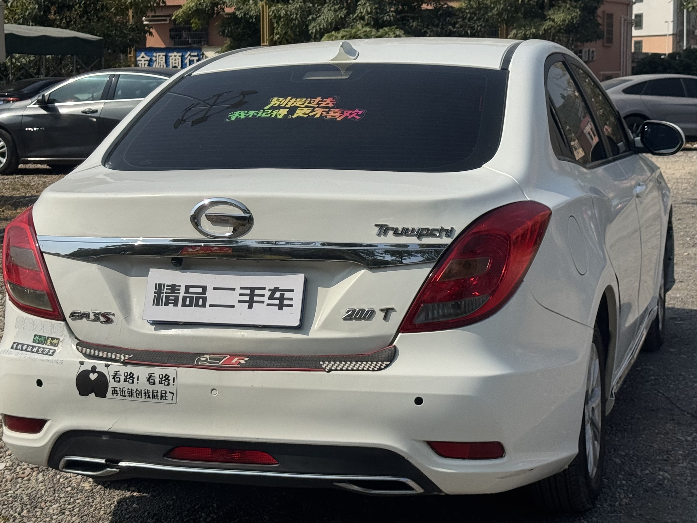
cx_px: 332
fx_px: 1429
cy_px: 217
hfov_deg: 27.4
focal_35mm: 71
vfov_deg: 20.7
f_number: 1.78
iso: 80
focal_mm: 6.76
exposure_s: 1/9009
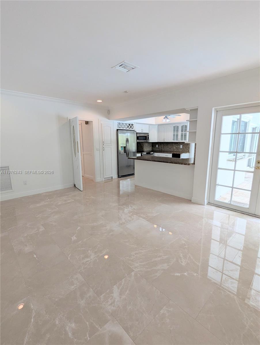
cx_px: 130
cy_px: 172
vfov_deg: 94.4
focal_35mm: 16
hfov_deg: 78.2
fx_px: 160
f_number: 2.2
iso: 42
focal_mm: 2.35
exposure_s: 1/166
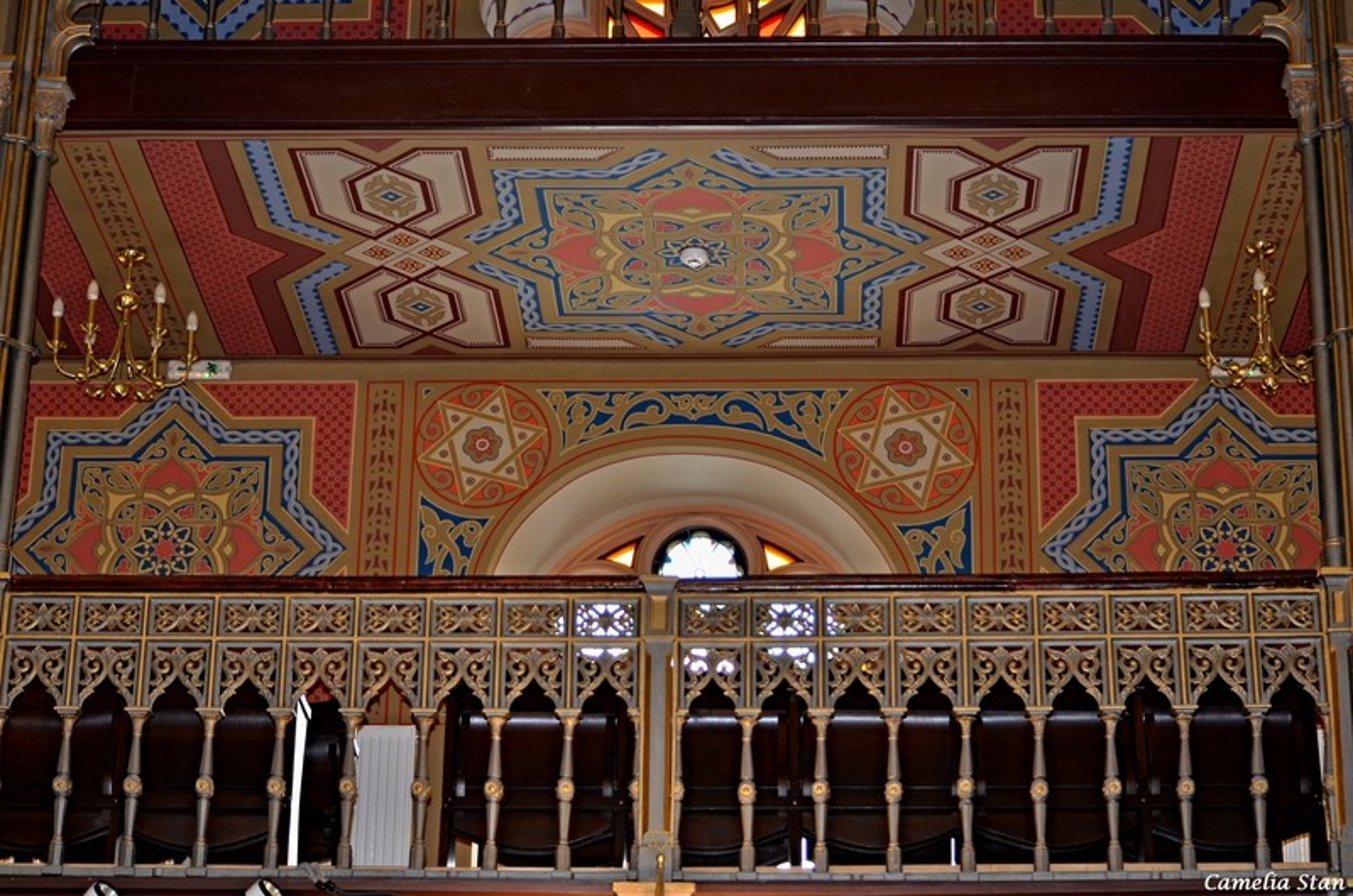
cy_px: 448
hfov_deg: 24.7
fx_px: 3094
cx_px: 676
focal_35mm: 82
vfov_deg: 16.5
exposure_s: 1/60
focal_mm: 55
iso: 400
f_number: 4.5
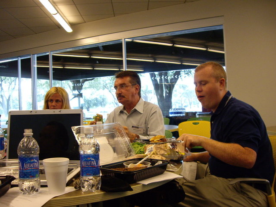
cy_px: 104
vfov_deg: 37.7
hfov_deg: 49.0
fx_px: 303
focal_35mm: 38
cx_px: 138
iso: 200
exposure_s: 1/80
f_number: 2.7
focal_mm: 6.2
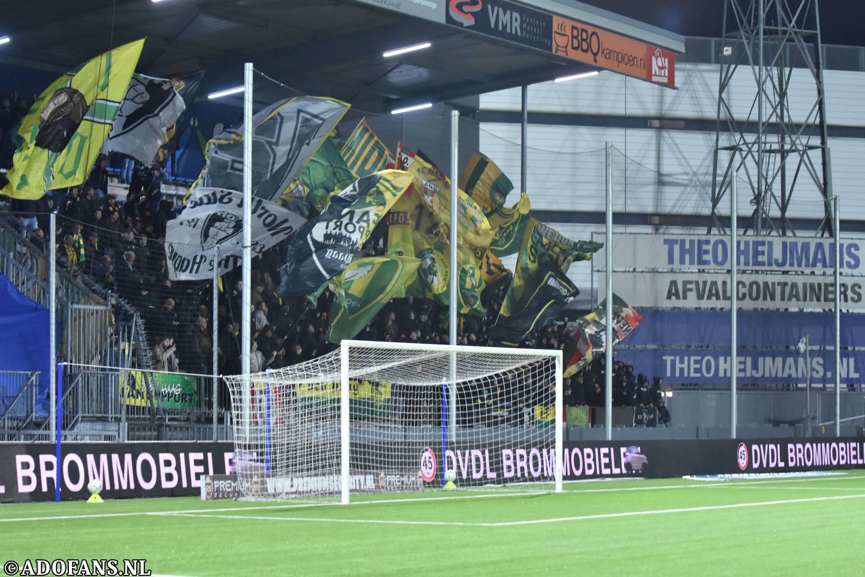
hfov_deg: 19.5
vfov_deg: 13.0
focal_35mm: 105
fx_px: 2523
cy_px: 288
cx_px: 432
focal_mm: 70
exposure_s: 1/200
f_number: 2.8
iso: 2000
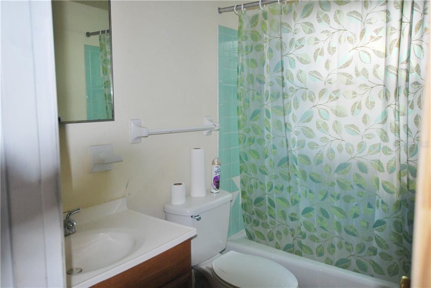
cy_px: 144
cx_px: 216
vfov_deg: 43.7
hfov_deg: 61.9
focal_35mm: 30
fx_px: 359
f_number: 3.5
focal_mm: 20
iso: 200
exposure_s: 1/60
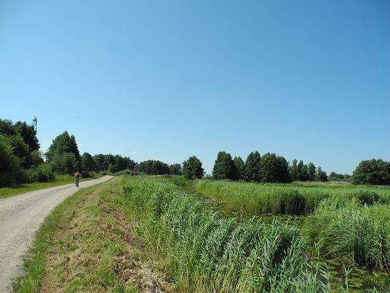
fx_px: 315
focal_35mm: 28
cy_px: 146
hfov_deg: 63.4
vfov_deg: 49.7
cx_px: 195
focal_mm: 6
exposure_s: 1/1000
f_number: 4
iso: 100
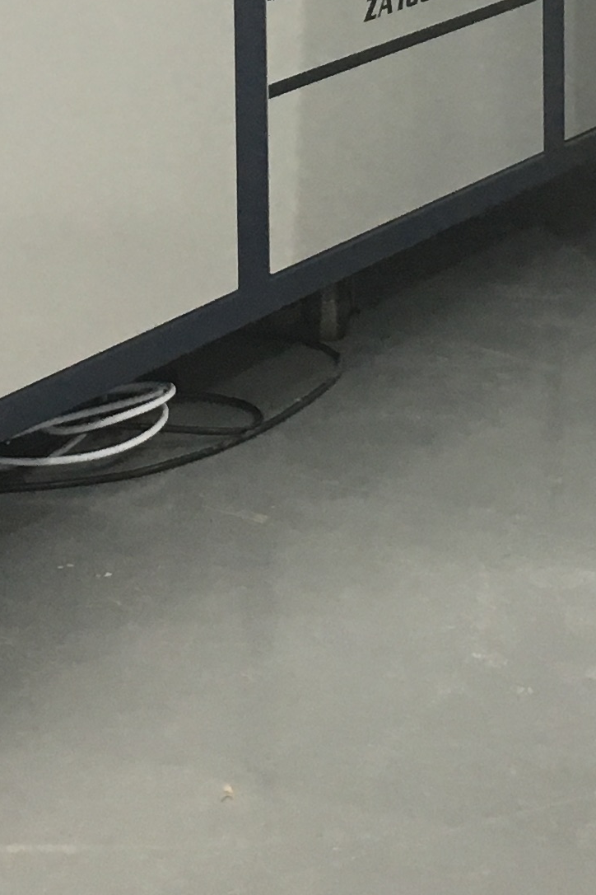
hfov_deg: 12.2
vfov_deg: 17.4
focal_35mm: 112
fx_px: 2781
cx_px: 168
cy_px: -173
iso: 100
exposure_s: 1/33
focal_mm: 4.15
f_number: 2.2
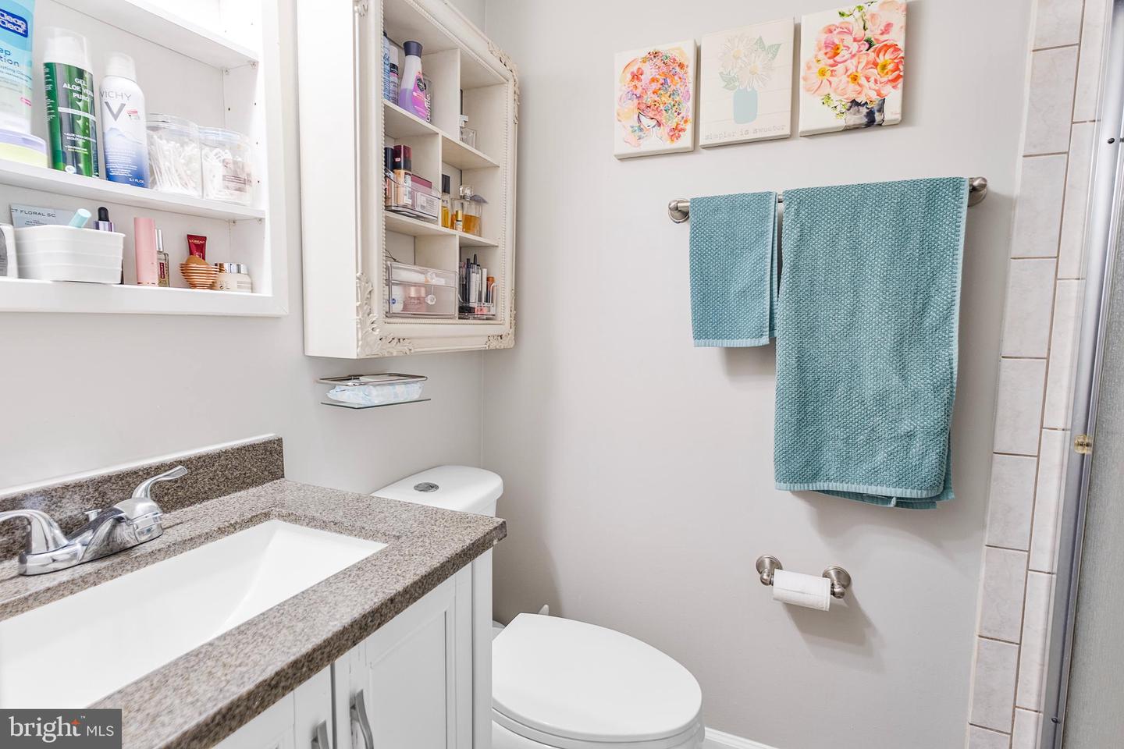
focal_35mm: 17
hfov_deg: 93.3
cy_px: 374
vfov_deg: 70.4
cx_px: 562
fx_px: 531
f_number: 4
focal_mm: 11
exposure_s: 1/15
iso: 320
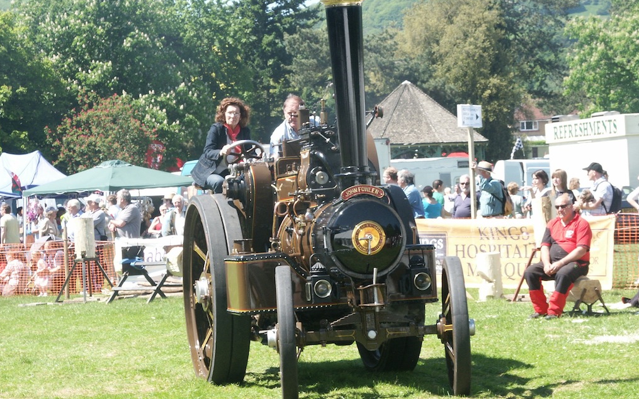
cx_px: 317
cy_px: 183
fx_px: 2420
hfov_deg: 15.0
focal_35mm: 139
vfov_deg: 9.4
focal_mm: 32.98
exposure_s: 1/125
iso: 100
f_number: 8
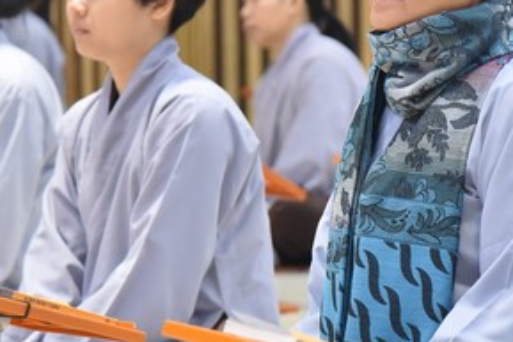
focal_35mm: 236
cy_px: 66
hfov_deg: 8.7
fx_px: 3365
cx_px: 350
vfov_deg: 5.8
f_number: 5
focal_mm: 105
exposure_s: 1/125
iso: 3200
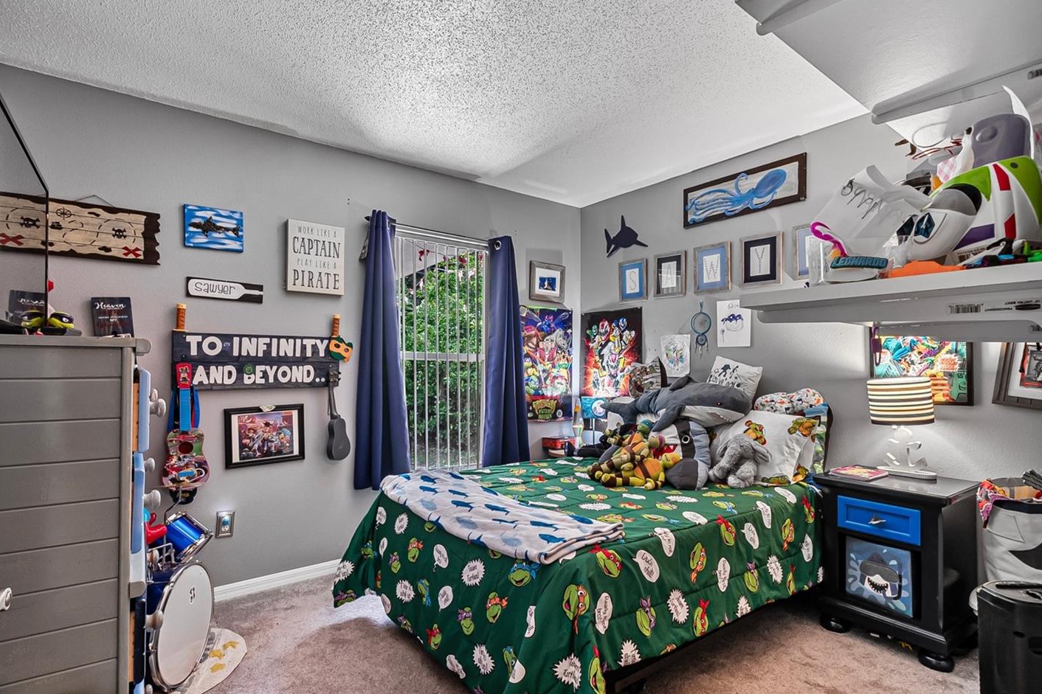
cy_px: 362
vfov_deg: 70.4
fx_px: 492
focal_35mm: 17
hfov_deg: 93.3
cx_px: 524
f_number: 9
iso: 320
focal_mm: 10
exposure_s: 1/6
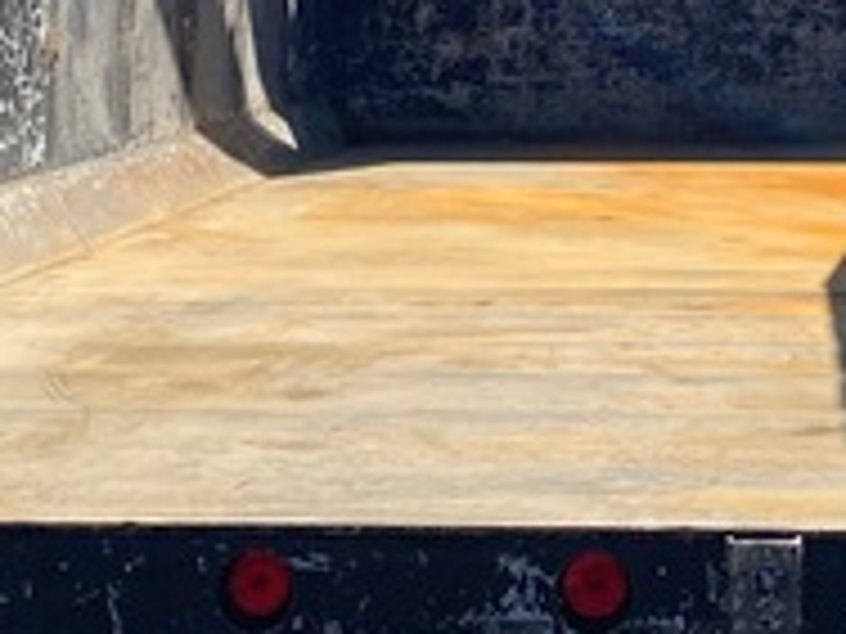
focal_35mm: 108
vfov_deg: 12.4
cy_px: -546
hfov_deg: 18.2
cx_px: 567
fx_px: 2639
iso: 32
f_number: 1.8
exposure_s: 1/3610
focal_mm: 4.25
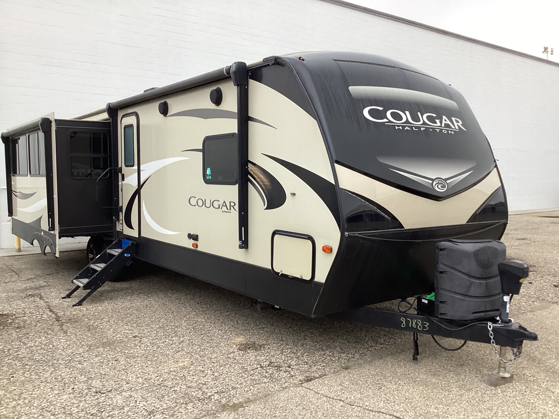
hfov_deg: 58.4
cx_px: 280
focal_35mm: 31
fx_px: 501
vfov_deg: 45.4
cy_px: 210
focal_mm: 3.3
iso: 64
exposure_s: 1/50
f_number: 2.4
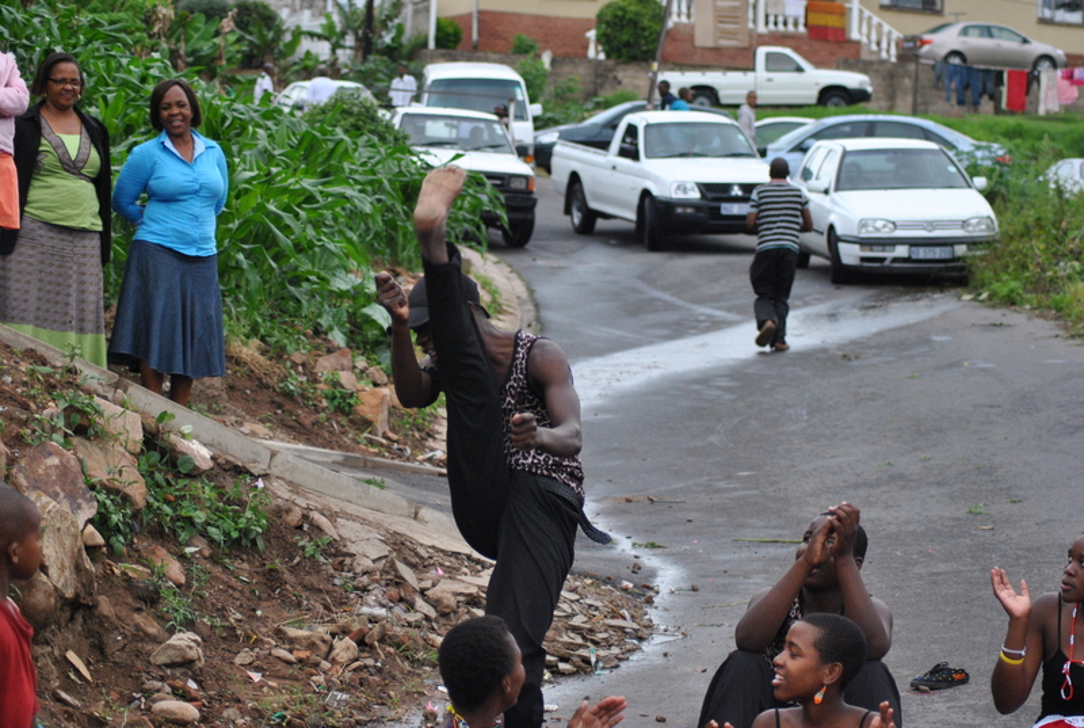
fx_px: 3168
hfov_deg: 19.4
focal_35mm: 105
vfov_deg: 13.1
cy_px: 364
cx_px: 542
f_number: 4
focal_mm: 70
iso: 640
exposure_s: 1/500
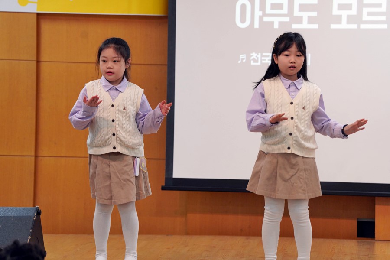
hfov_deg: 10.3
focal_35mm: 200
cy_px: 130
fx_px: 2166
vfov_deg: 6.9
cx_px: 195
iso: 1600
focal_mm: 200
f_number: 4
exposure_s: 1/250
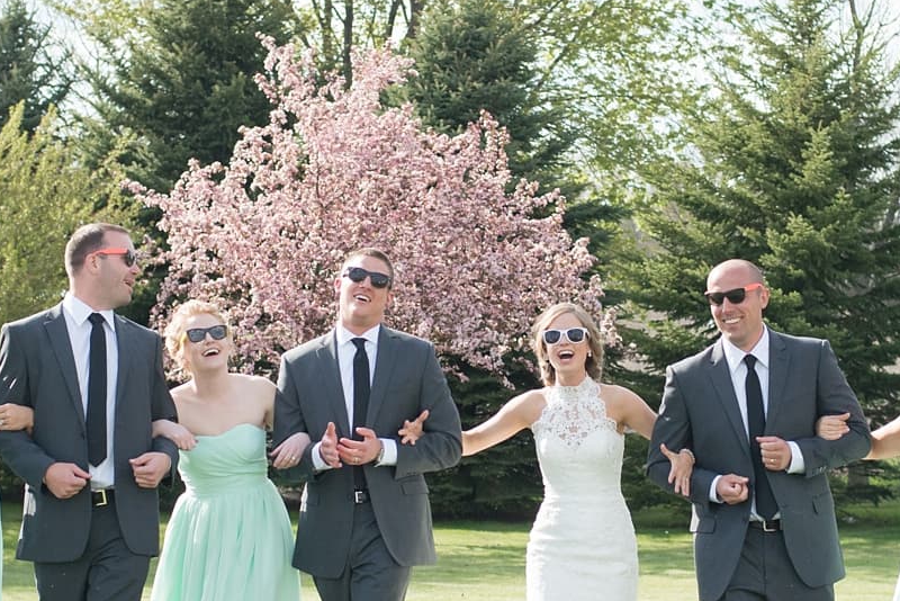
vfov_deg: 10.7
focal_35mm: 128
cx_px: 434
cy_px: 363
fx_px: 3201
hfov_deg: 16.0
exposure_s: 1/5000
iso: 1000
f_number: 4
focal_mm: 50
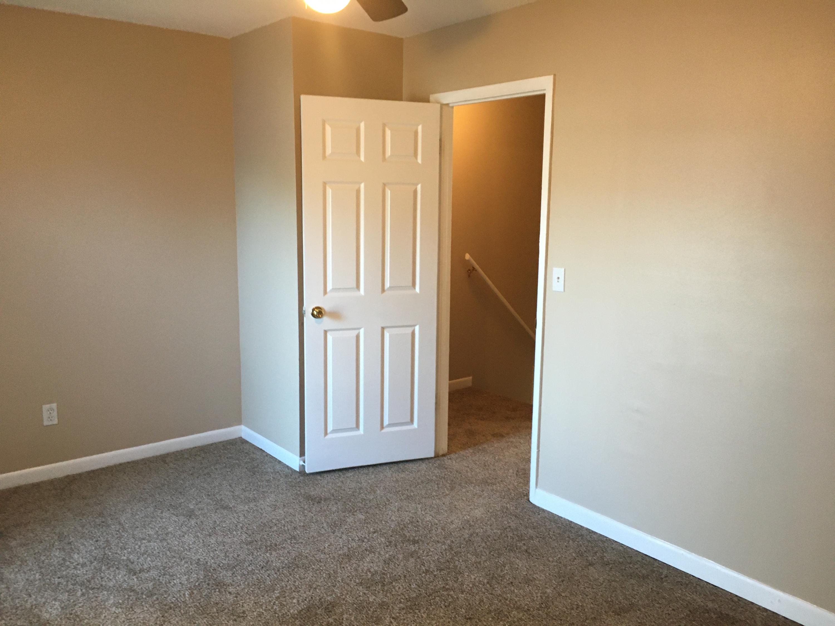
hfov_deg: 61.7
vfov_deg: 48.2
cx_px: 418
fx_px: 700
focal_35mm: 29
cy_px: 313
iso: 125
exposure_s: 1/30
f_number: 2.2
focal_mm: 4.15
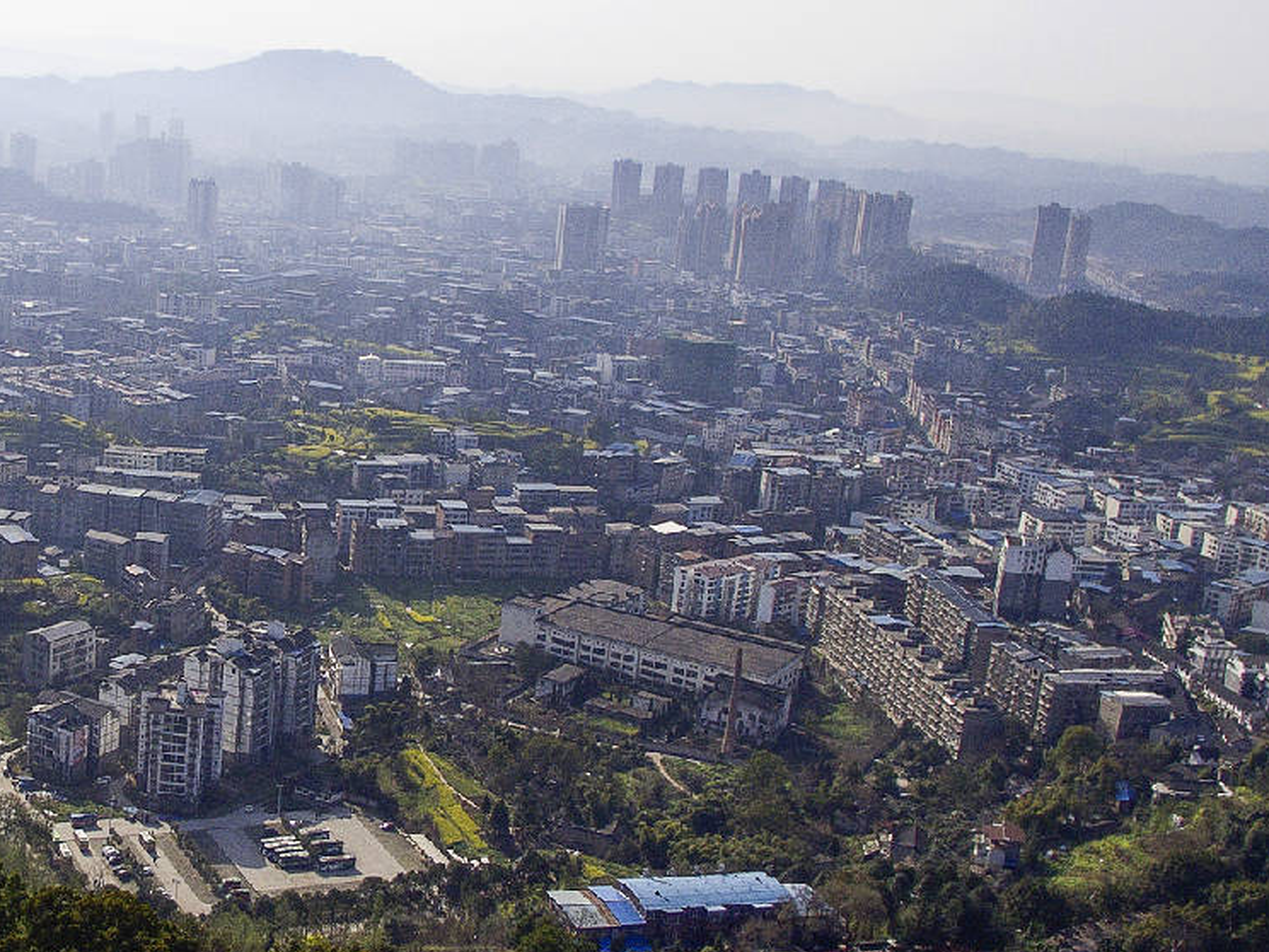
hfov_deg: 41.1
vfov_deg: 33.6
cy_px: 421
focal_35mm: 43
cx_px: 174
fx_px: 1576
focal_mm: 3.61
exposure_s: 1/1800
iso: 100
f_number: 2.8
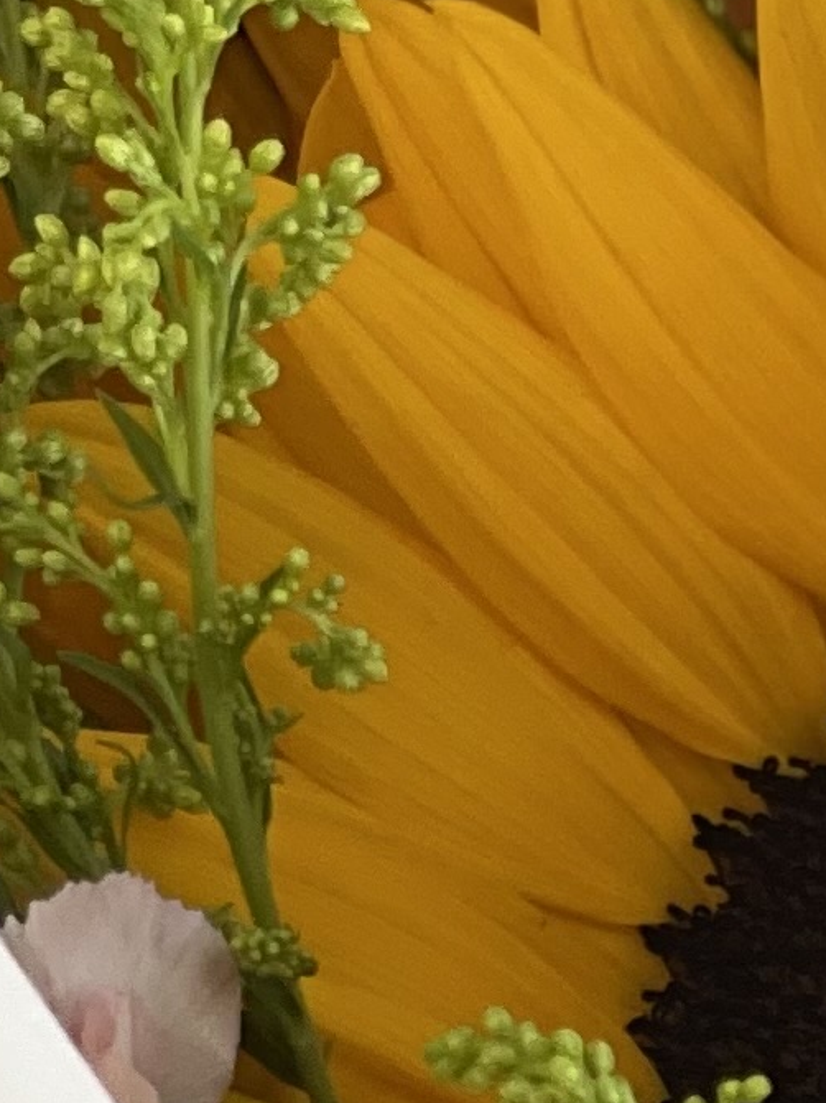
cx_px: 2439
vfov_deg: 6.2
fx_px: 9965
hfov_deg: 4.6
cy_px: 1806
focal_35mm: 313
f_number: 2
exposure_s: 1/122
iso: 50
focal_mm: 6
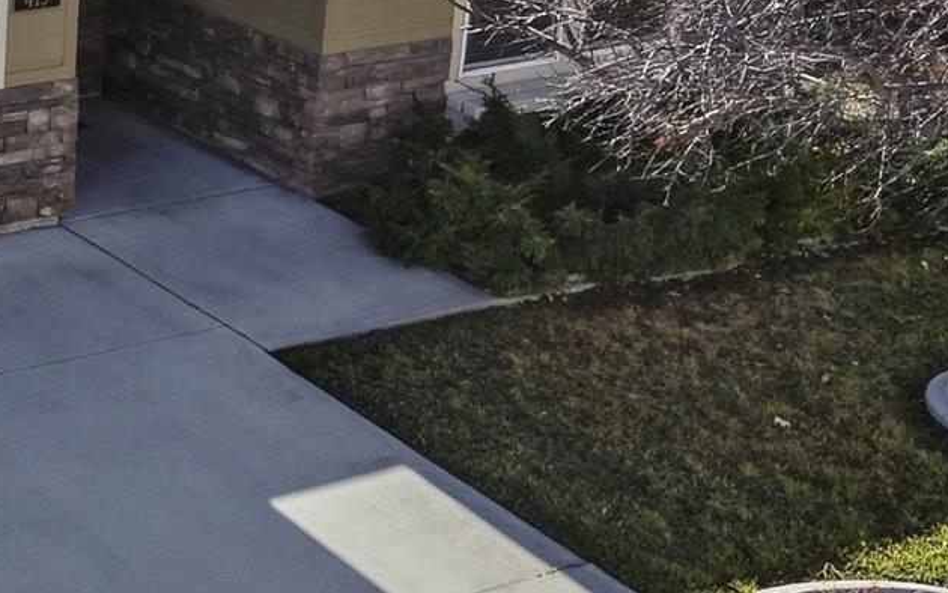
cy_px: 151
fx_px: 2610
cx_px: -271
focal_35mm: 101
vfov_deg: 12.9
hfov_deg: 19.1
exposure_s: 1/725
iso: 200
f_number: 1.8
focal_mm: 8.7
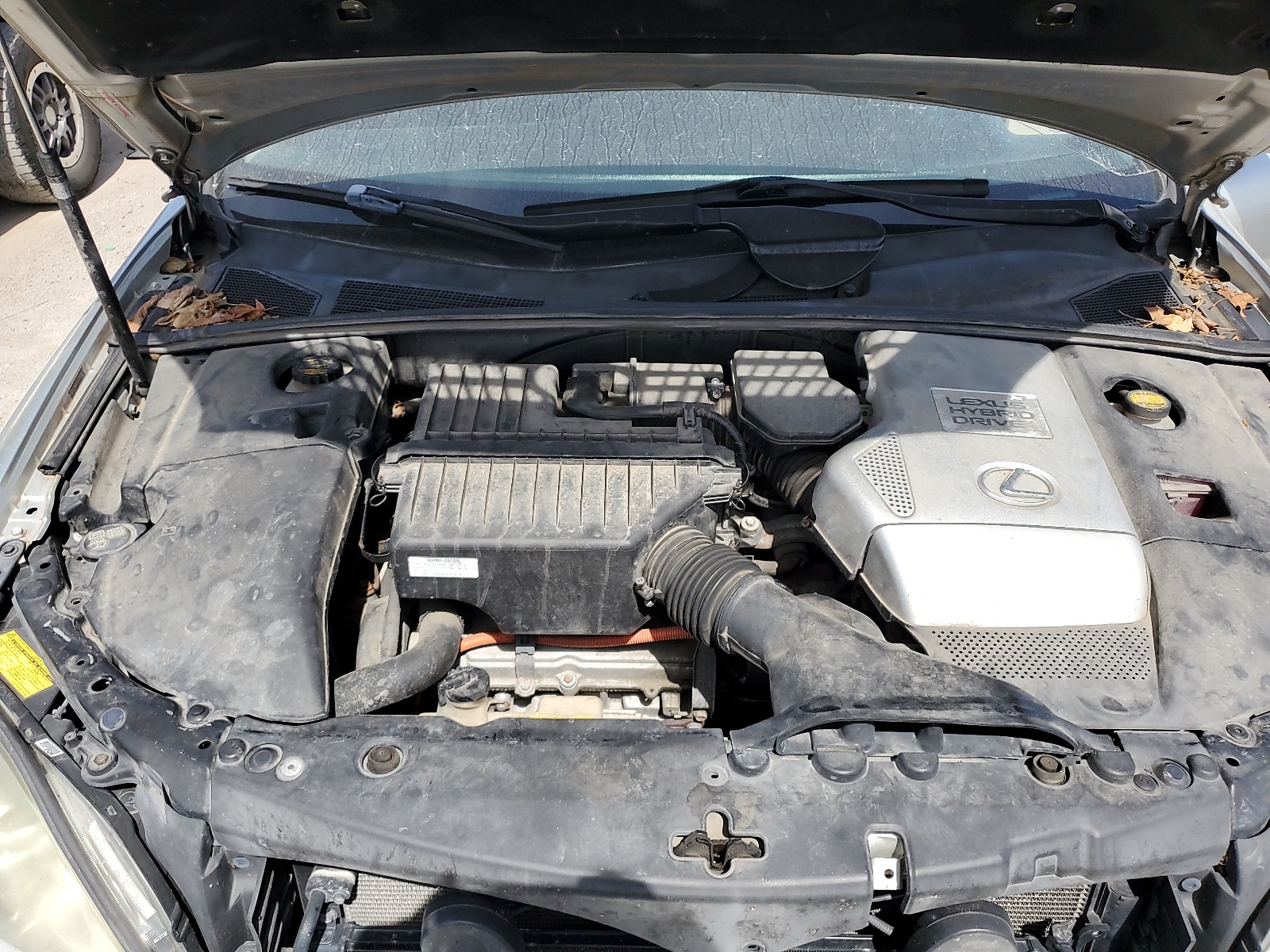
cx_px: 635
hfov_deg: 67.3
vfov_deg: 53.1
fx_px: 954
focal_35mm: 26
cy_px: 476
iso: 50
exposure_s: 1/2000
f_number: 1.5
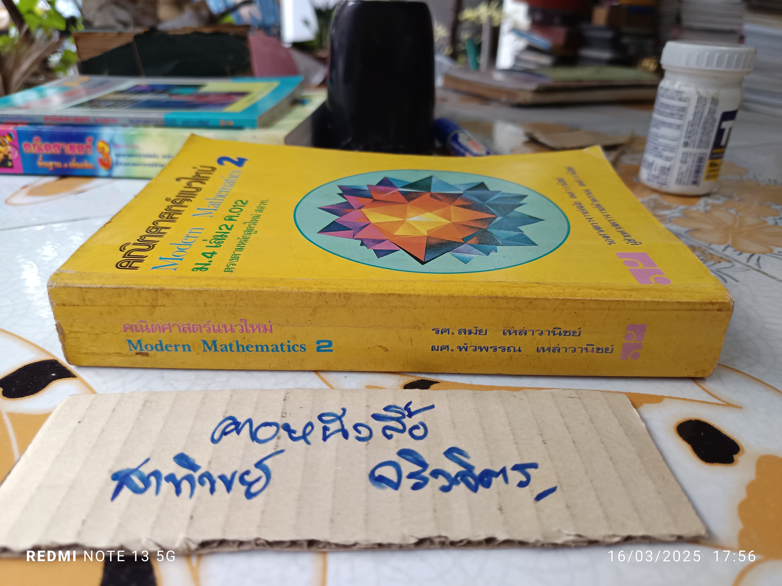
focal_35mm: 24
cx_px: 391
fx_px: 542
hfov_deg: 71.6
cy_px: 293
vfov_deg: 56.8
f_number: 1.7
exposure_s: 1/50
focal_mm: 5.31
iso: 561
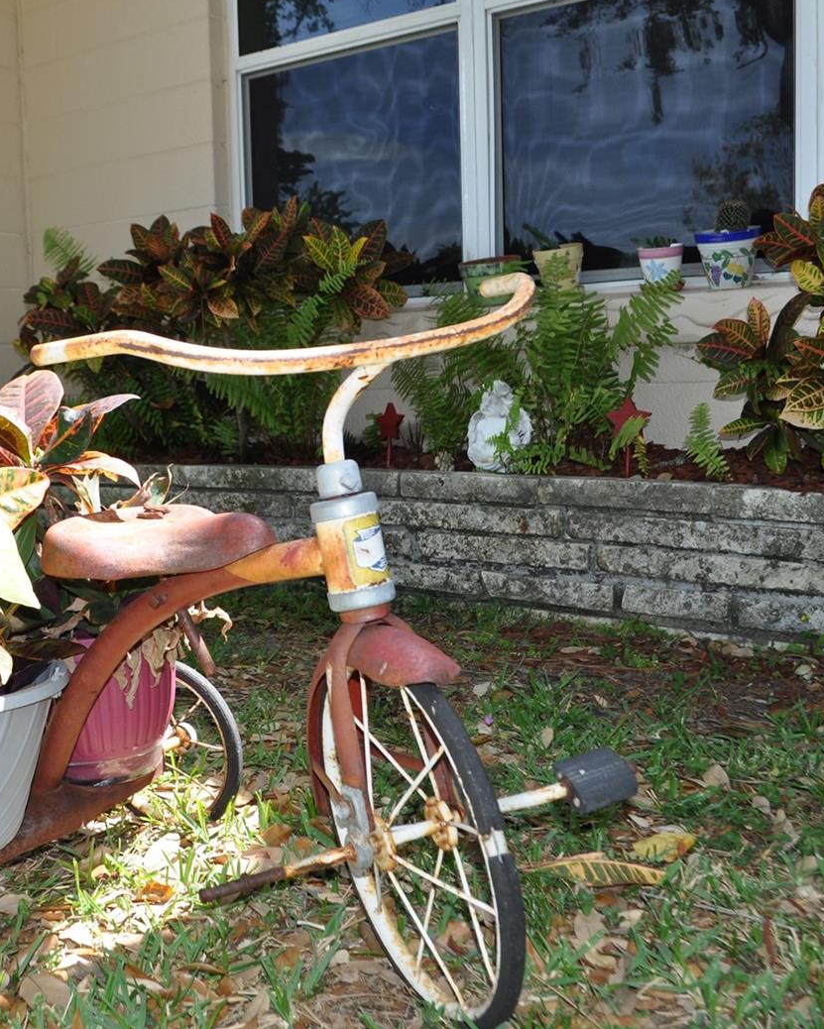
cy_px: 505
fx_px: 1188
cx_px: 255
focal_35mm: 39
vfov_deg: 46.8
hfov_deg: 37.7
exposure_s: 1/200
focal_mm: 18
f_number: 5.6
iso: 200
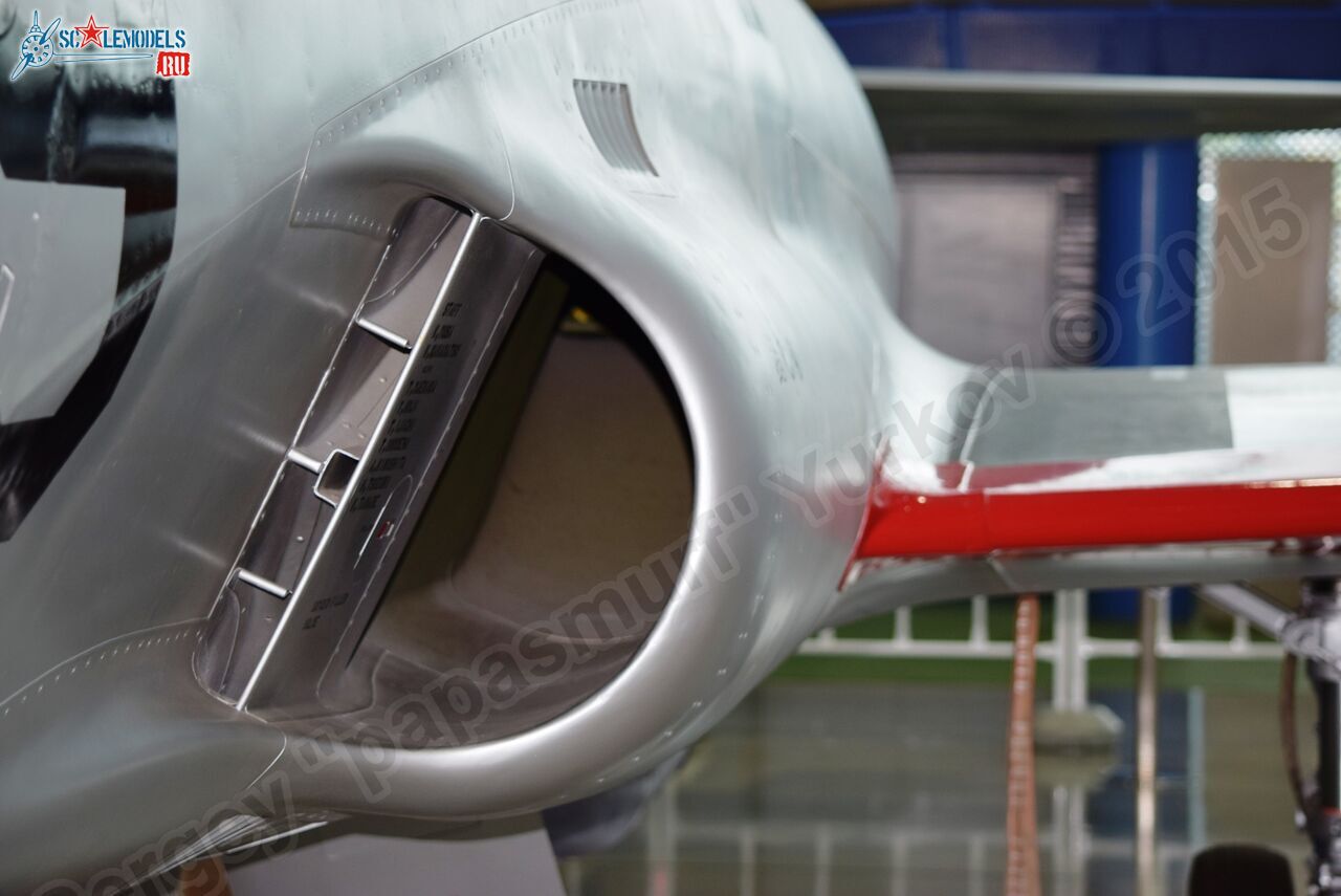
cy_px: 448
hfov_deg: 18.9
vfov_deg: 12.7
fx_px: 4025
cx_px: 670
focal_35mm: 108
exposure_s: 1/50
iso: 400
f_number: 4.5
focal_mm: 72
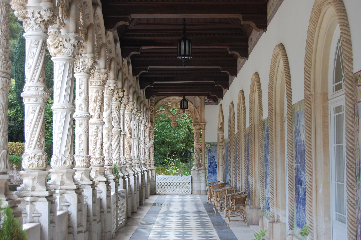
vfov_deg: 21.5
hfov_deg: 31.9
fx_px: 631
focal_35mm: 63
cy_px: 120
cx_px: 180
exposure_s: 1/80
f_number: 5.3
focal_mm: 42
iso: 400
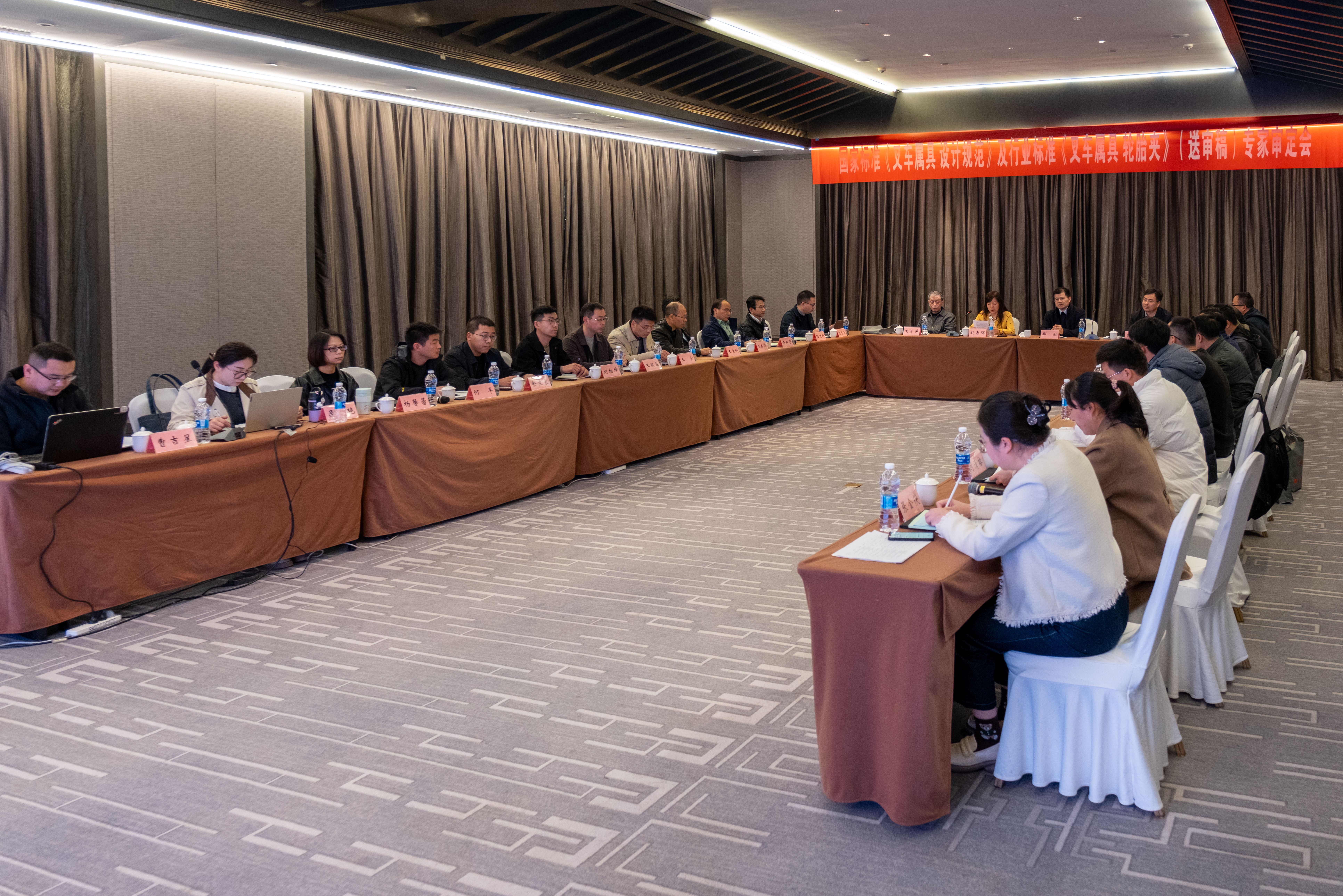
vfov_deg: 37.9
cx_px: 672
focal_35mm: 35
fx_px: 1306
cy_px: 448
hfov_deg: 54.4
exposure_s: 1/320
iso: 250
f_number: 9
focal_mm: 23.4
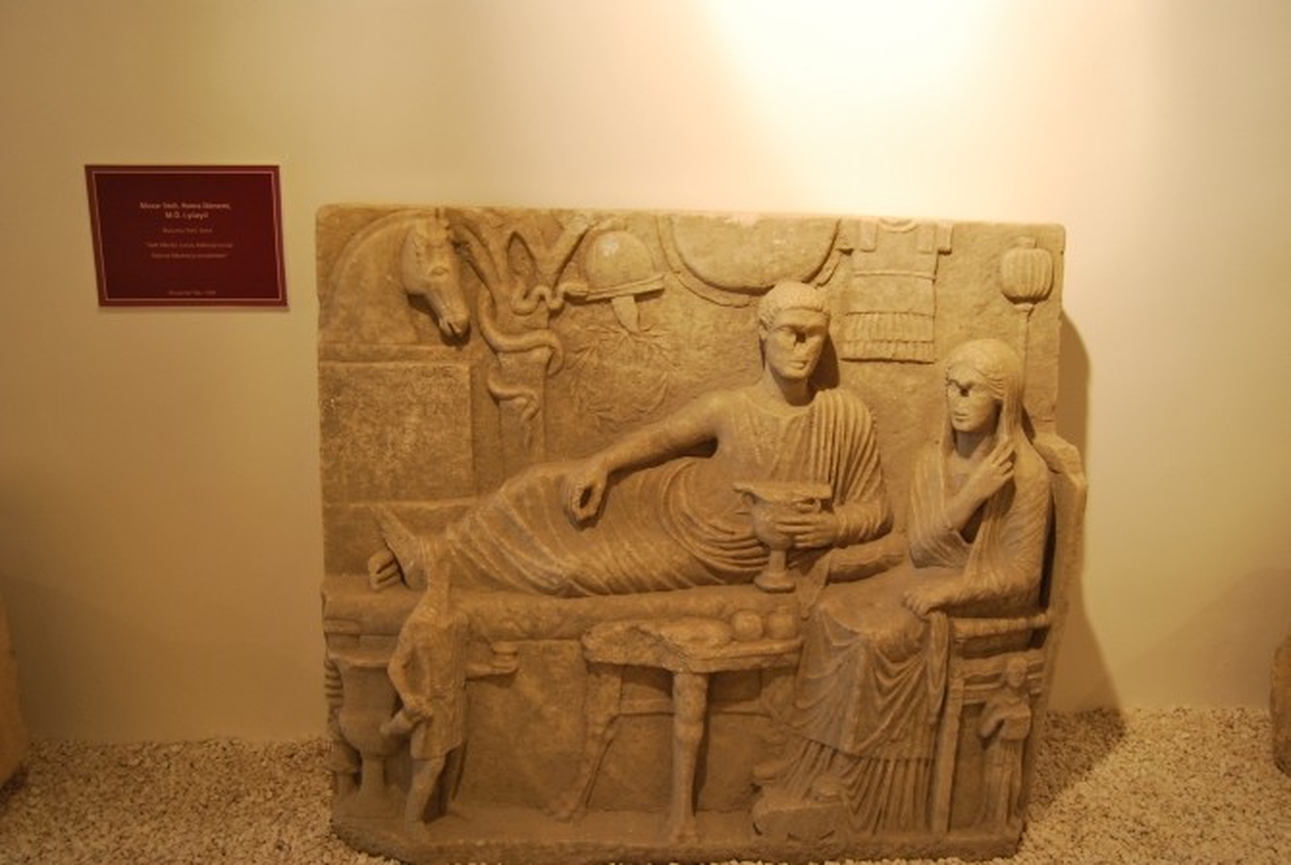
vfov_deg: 43.7
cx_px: 646
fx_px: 1077
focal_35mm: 30
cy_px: 432
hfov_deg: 61.9
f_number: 3.8
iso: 500
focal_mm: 20
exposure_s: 1/30
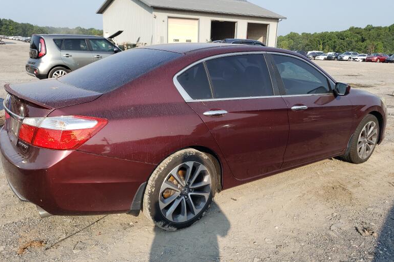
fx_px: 306
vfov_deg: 46.4
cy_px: 136
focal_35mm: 28
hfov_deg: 65.5
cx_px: 193
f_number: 1.5
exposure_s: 1/1667
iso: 50
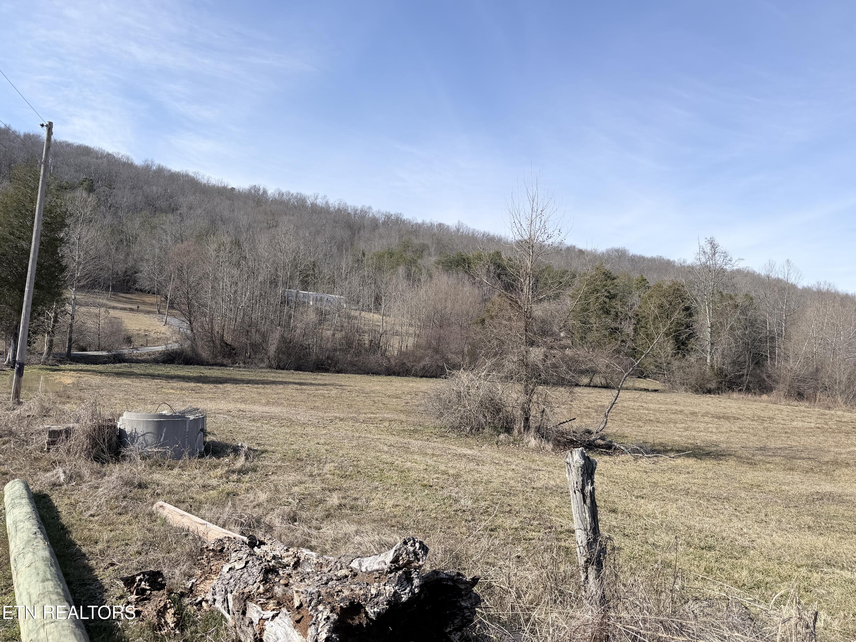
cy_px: 321
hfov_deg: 71.6
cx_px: 428
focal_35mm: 24
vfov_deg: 56.8
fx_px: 593
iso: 80
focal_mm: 6.76
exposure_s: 1/4673
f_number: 1.78
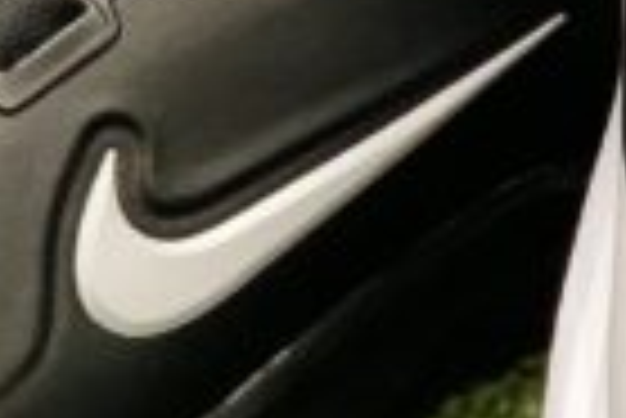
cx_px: 435
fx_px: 4804
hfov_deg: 7.5
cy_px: 124
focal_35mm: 276
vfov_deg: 5.0
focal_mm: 6
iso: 125
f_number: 2.4
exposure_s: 1/122
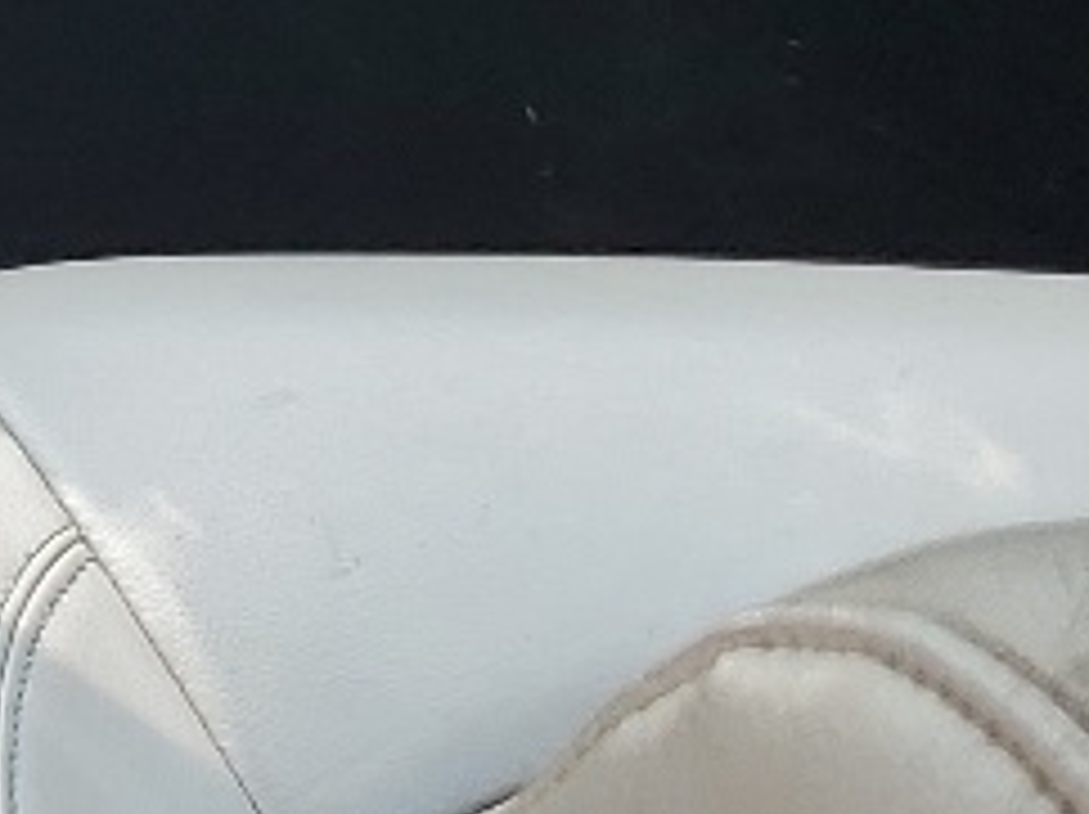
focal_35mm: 172
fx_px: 5406
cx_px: -1125
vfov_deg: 8.6
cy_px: 342
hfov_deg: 10.5
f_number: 1.5
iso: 50
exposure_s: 1/400
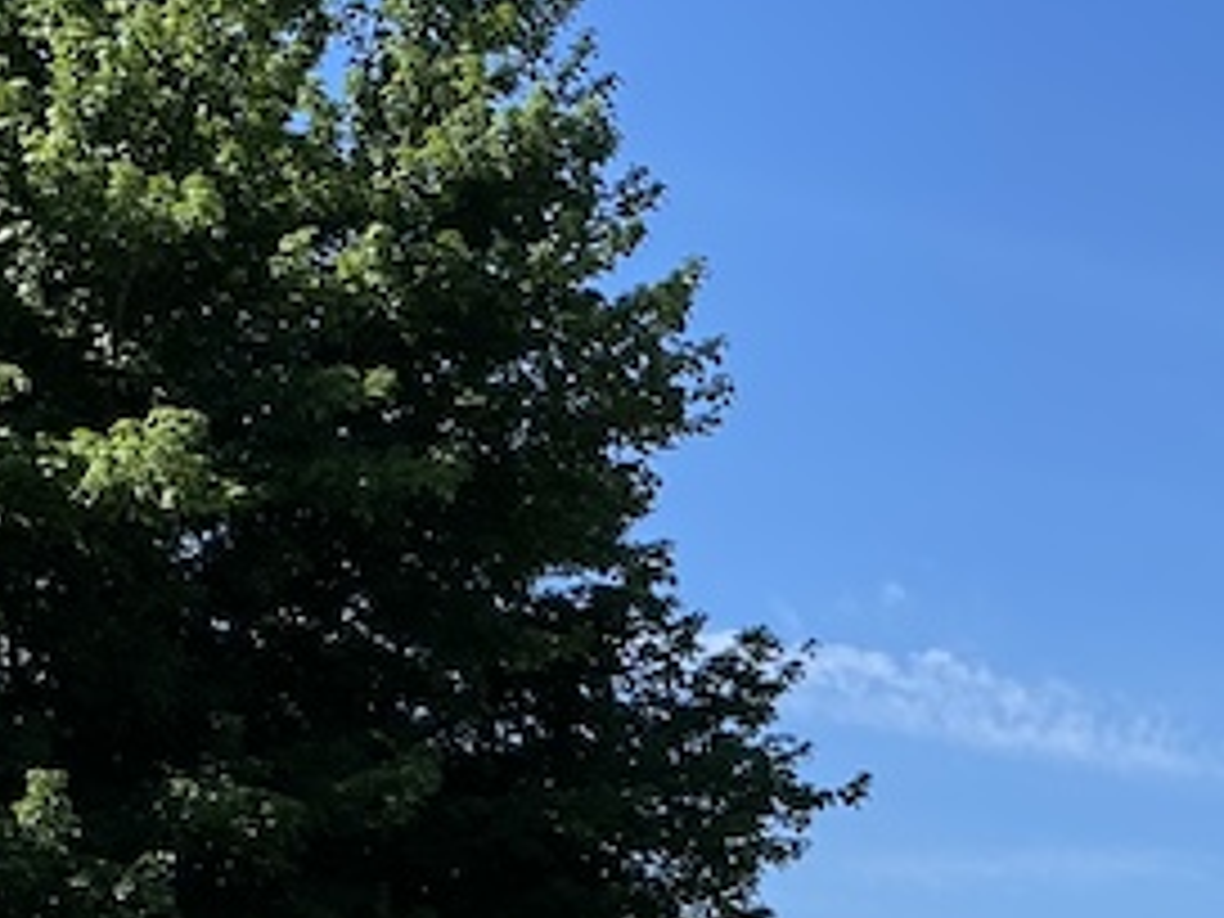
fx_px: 3465
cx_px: 1300
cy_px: 1696
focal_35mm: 98
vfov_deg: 13.4
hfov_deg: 19.3
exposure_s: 1/2105
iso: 32
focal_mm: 4.25
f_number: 1.8
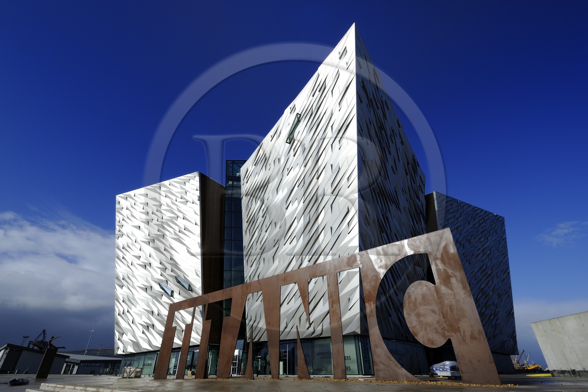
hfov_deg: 96.7
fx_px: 261
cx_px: 294
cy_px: 196
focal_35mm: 16
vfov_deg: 73.7
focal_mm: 16
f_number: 14
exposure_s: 1/400
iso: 200
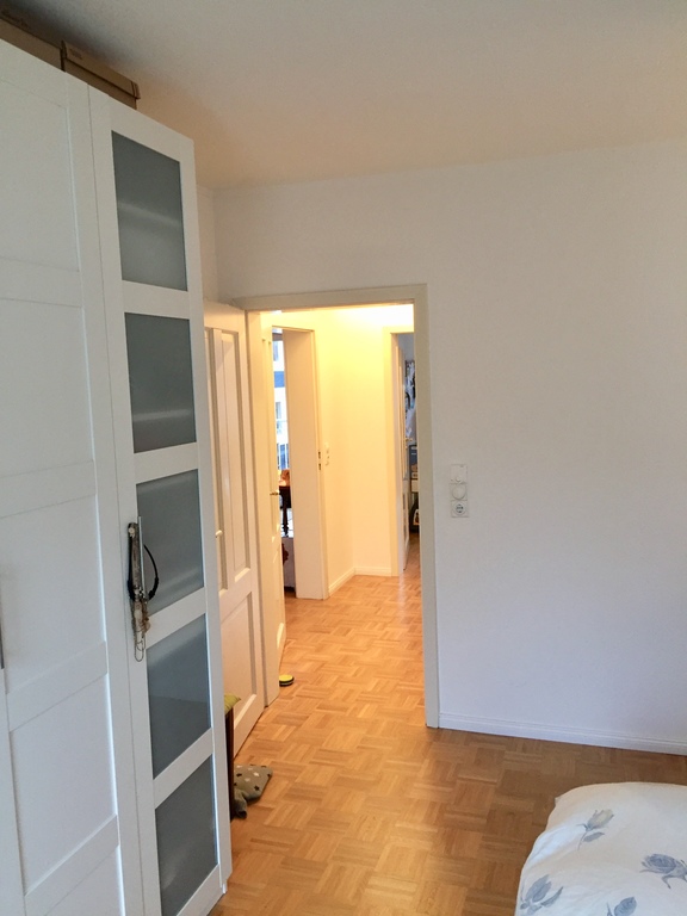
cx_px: 344
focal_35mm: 29
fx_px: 767
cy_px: 458
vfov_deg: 61.7
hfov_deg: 48.2
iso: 160
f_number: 2.2
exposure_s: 1/33
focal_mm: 4.15
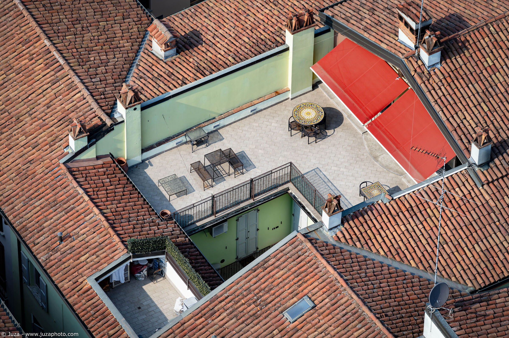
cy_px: 169
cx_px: 254
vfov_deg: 7.2
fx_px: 2698
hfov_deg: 10.8
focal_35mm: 191
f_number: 8
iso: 400
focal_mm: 191.9
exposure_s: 1/800
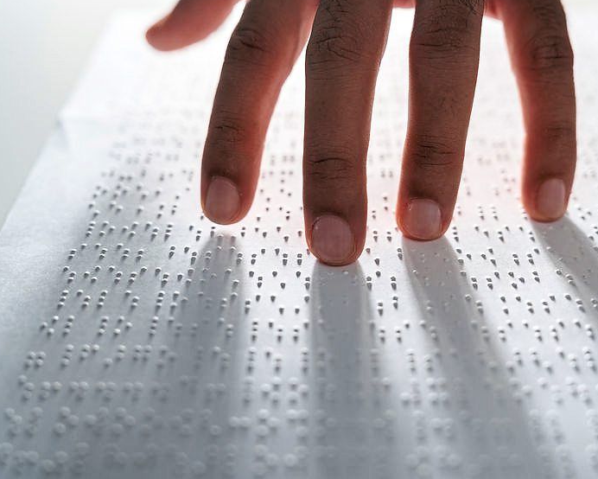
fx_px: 814
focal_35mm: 46
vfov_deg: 32.8
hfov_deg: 40.2
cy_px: 240
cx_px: 348
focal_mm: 40
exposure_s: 1/800
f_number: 3.5
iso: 400
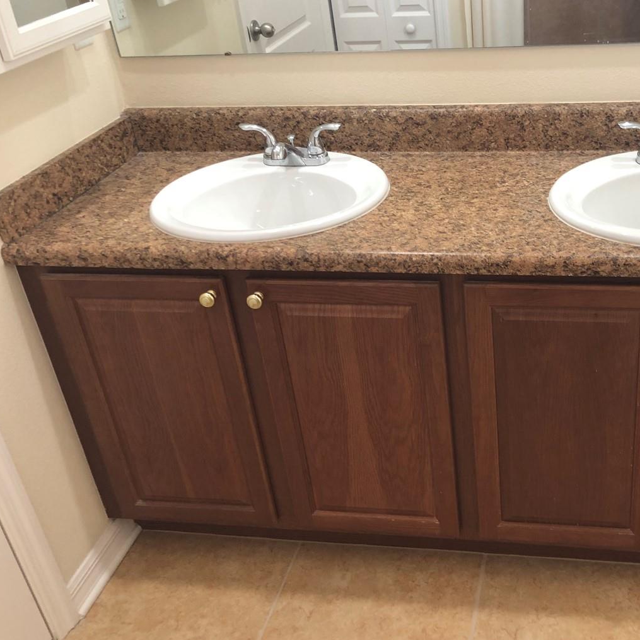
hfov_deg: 41.6
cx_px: 479
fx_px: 816
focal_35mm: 39
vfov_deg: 42.8
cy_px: 308
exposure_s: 1/24
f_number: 1.8
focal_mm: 4
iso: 32
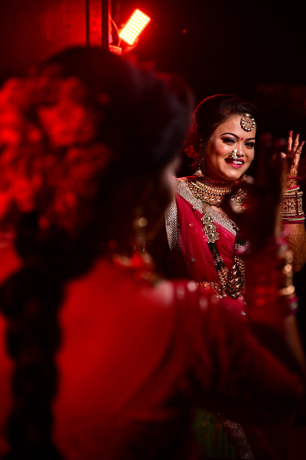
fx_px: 792
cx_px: 153
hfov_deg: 21.9
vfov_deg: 32.4
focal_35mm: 62
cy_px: 230
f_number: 2.8
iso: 640
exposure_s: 1/160
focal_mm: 62
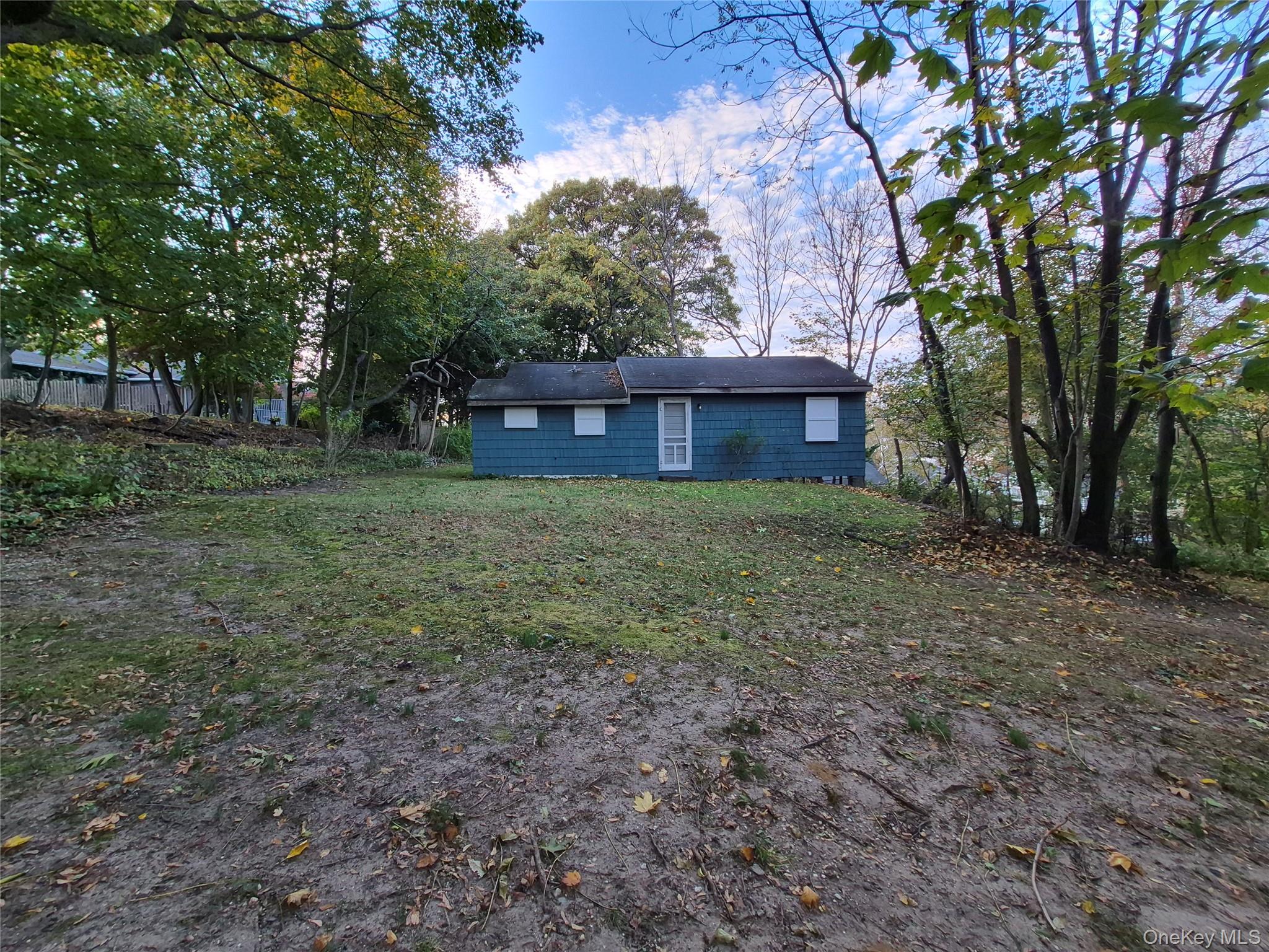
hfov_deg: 106.2
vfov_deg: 89.9
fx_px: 477
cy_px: 476
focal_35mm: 13
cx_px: 634
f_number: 2.2
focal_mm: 1.74
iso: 64
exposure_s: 1/120
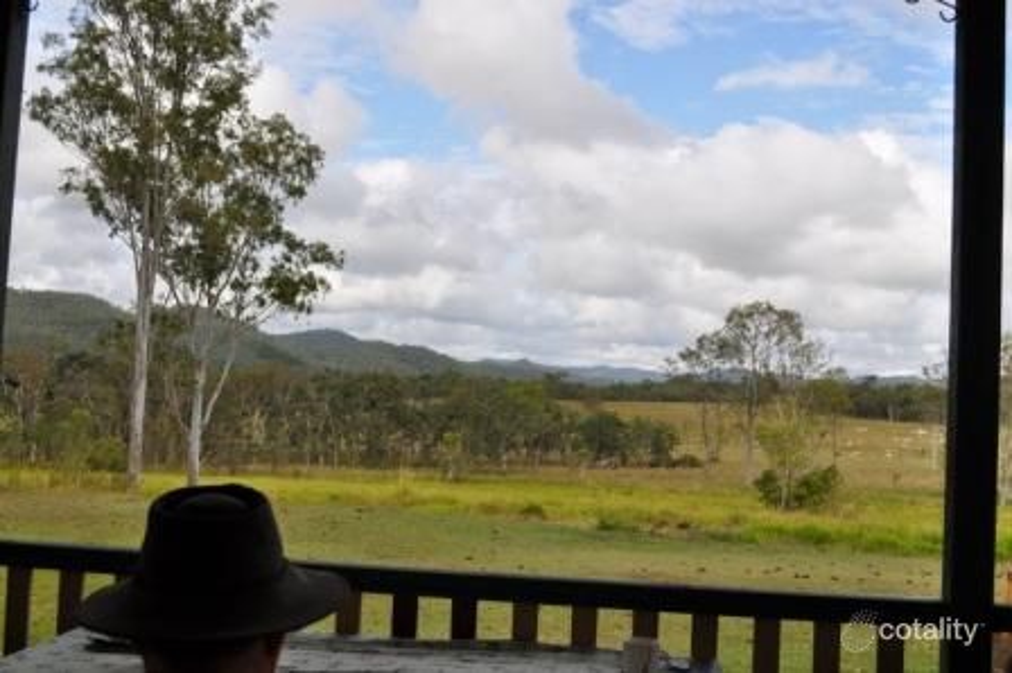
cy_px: 336
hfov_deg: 45.0
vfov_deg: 30.8
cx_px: 506
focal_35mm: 44
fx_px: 1222
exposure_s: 1/400
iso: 200
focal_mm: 29
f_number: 10
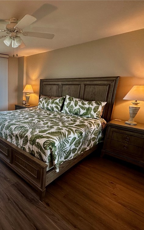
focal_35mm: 20
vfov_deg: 85.1
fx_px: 126
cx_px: 15
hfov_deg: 52.6
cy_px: 116
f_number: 2.2
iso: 100
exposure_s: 1/120
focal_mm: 2.22
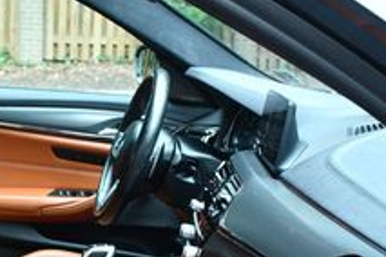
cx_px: 96
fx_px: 868
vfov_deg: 16.1
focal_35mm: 81
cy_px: 324
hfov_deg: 24.8
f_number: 3.5
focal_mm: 18
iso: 1100
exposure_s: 1/125
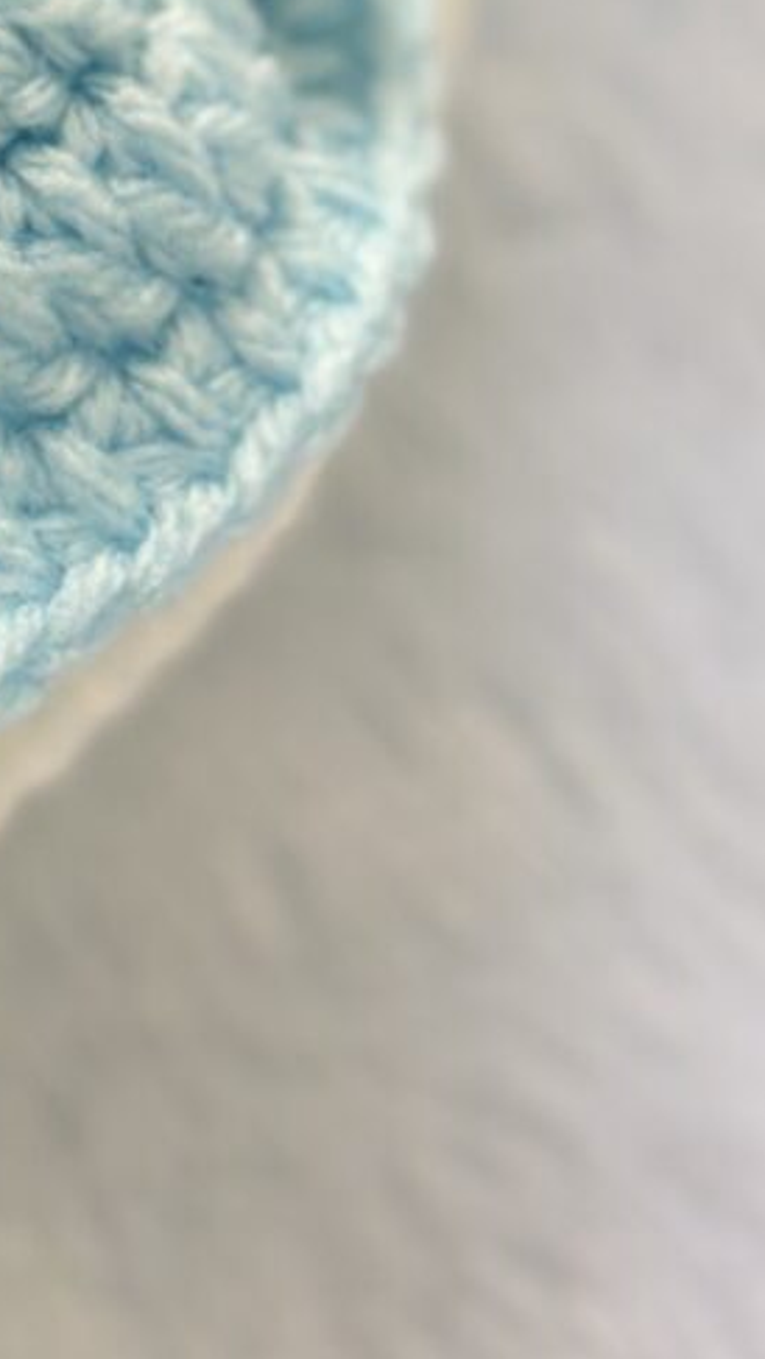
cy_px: -1044
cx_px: -799
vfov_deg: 13.1
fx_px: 5372
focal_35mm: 149
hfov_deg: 7.8
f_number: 1.6
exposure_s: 1/100
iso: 64
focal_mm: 5.96
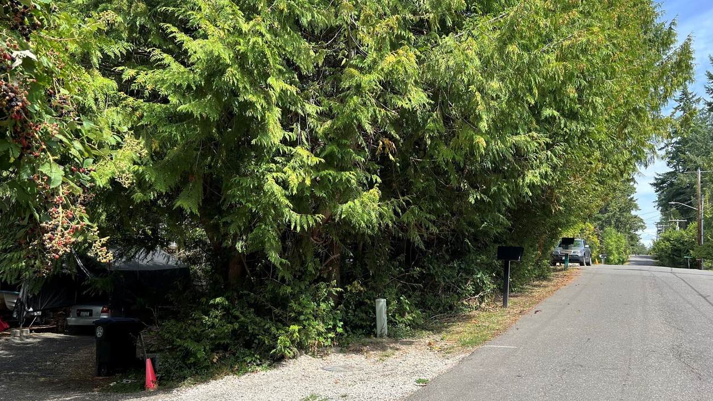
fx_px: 548
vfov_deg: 40.1
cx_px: 355
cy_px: 228
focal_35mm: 29
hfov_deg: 66.1
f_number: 1.5
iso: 50
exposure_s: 1/1266
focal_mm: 5.7
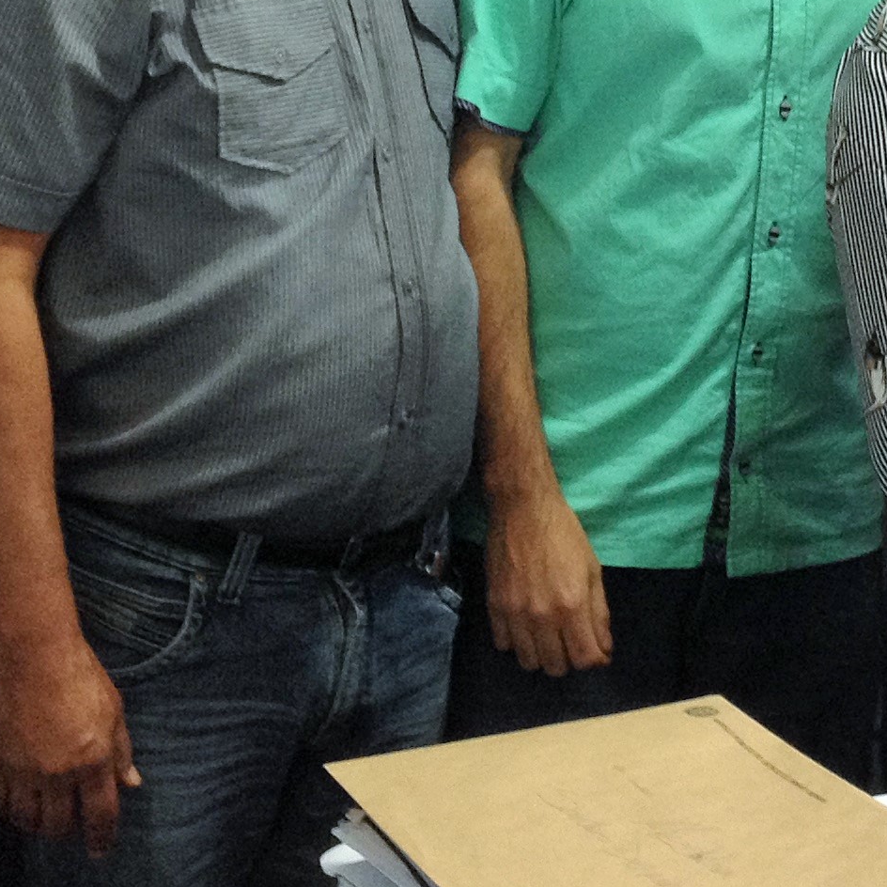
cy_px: -44
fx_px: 3102
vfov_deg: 15.9
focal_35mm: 107
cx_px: 604
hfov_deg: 16.2
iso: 125
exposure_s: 1/20
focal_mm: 4.28
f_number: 2.4
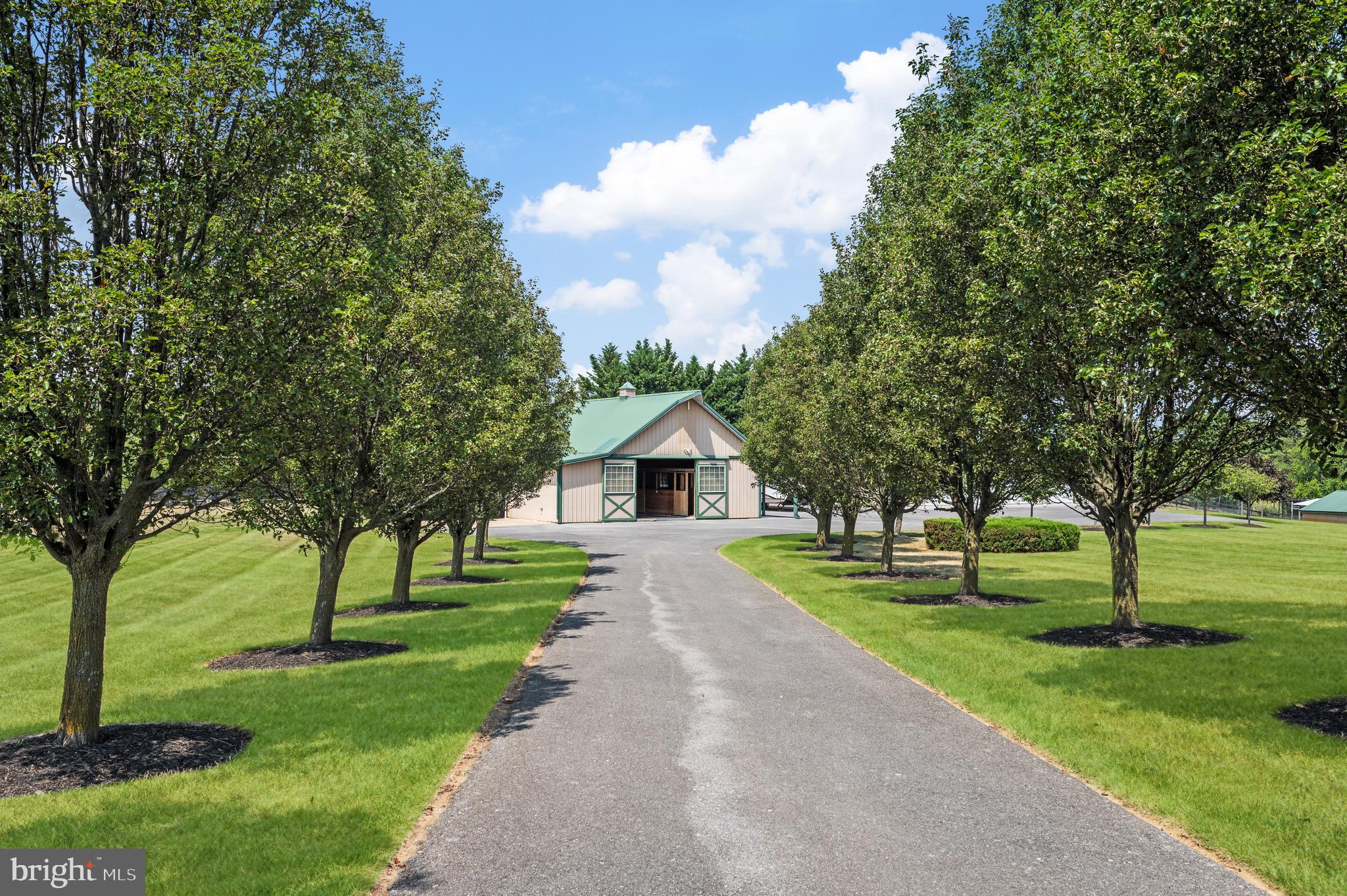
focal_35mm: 30
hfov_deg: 62.0
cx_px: 674
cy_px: 448
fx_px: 1122
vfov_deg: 43.5
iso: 100
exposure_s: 1/250
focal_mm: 30
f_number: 9
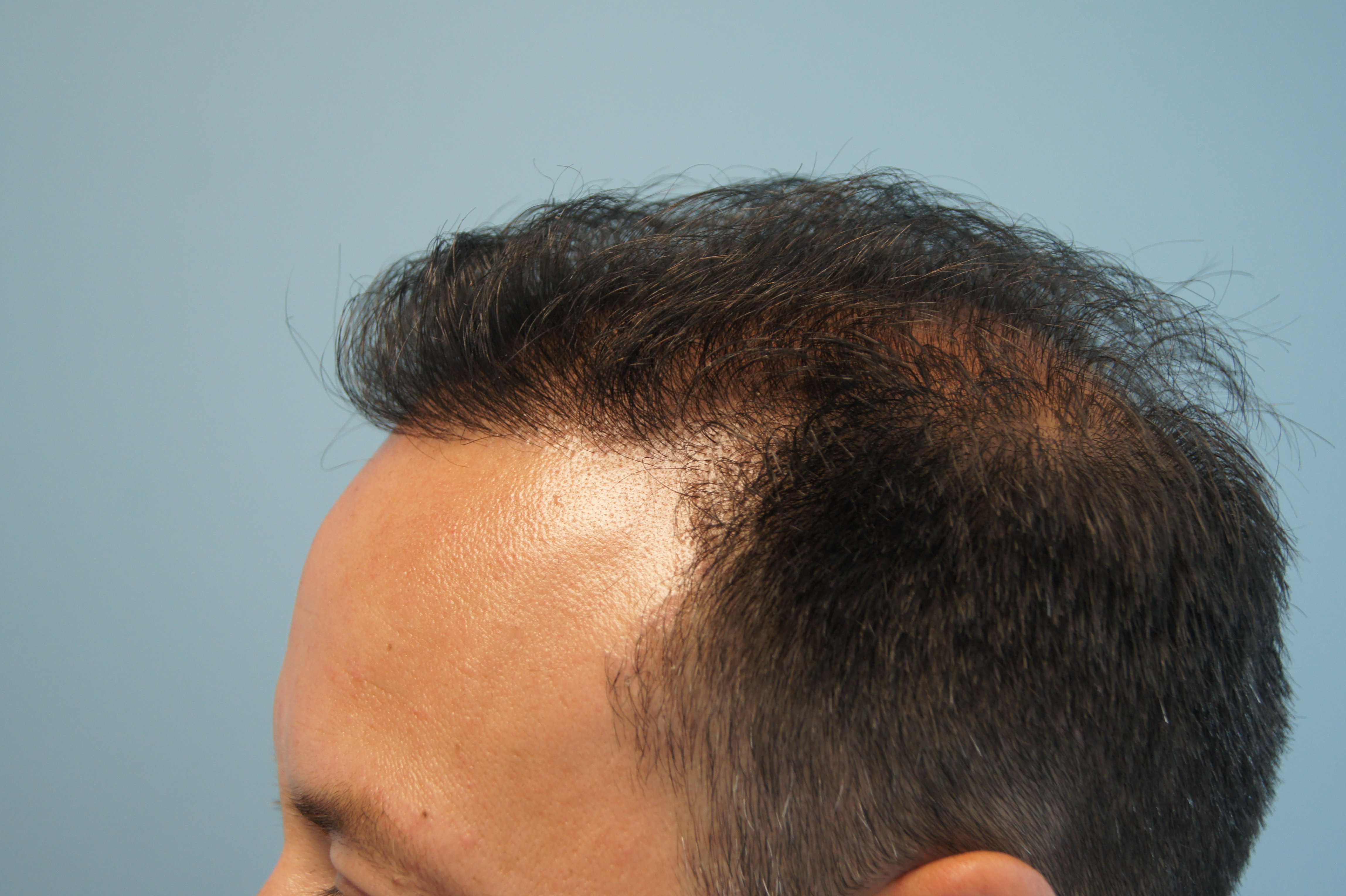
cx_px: 673
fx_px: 1962
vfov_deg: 25.7
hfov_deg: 37.9
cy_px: 448
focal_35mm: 52
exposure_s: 1/60
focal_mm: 35
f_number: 5
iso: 500
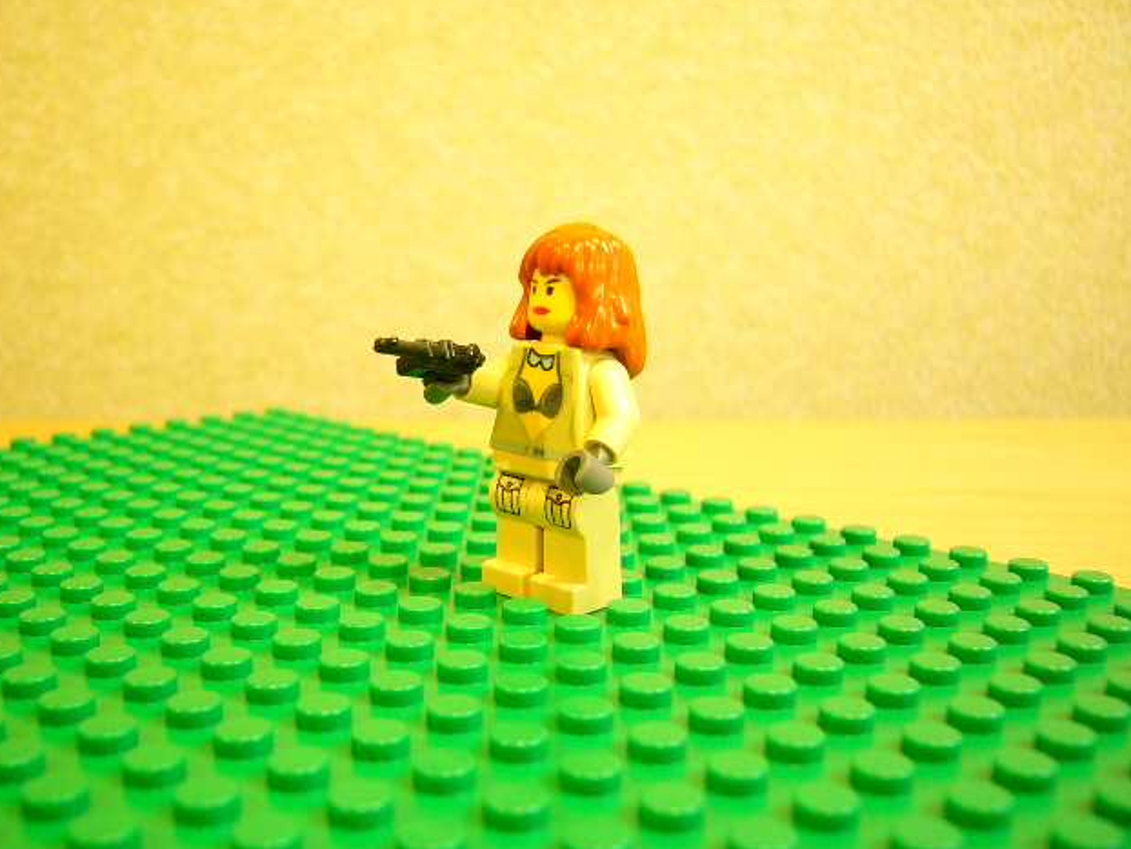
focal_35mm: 36
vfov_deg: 39.7
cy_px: 429
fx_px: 1177
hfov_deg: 51.3
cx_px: 555
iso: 200
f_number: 2.8
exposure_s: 1/8
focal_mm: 5.8
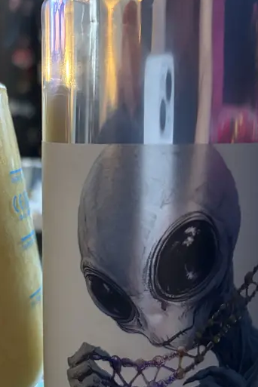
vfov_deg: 36.6
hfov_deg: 24.3
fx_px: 580
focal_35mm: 54
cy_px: 247
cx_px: 23
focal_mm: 5.96
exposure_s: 1/33
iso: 640
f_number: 1.6
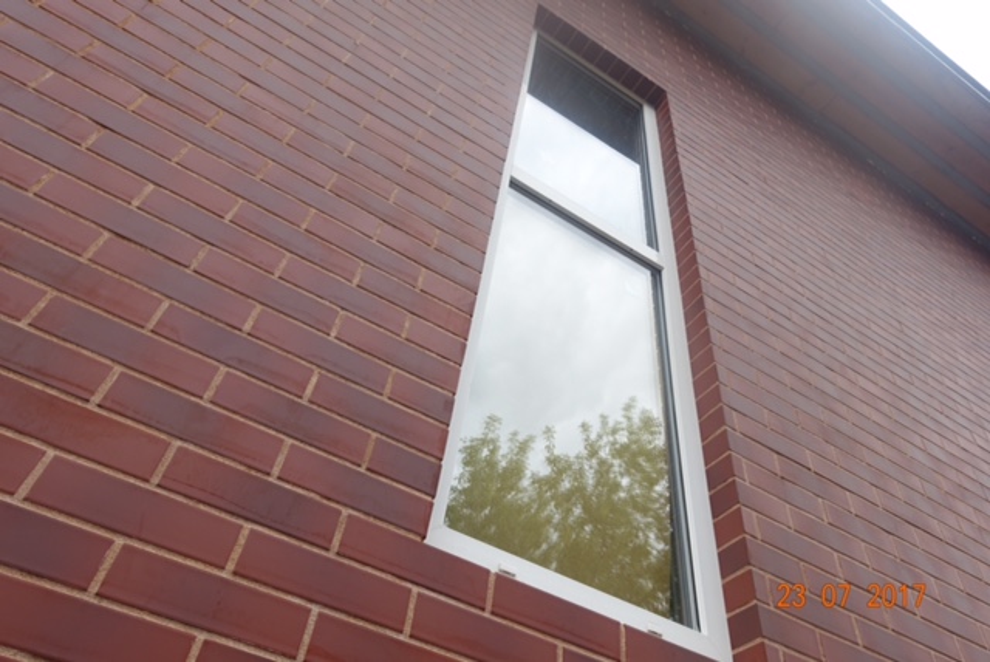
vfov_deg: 53.2
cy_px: 331
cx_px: 495
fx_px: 661
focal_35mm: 24
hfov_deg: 73.7
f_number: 5
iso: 125
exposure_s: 1/80
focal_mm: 8.8
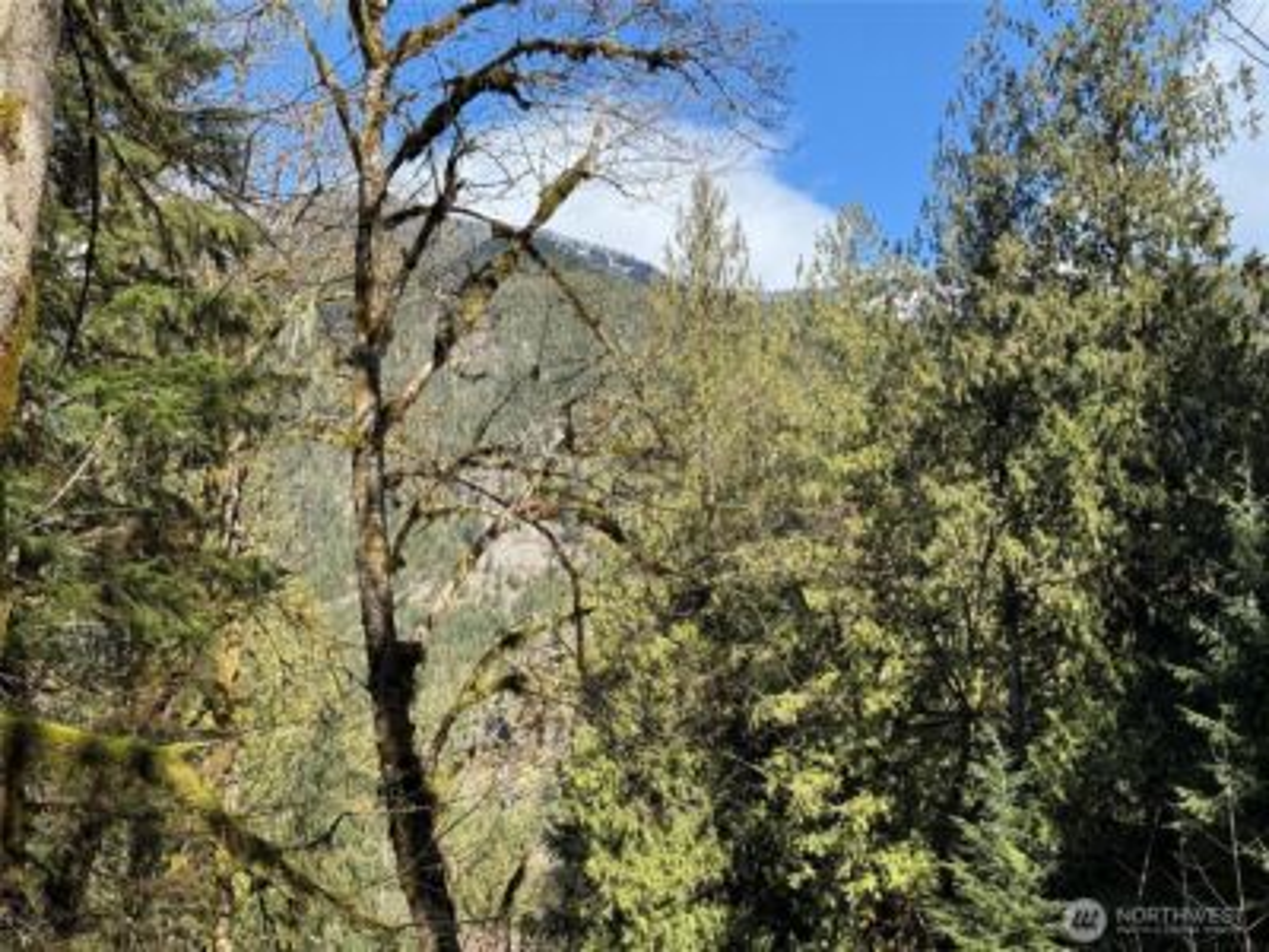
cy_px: 476
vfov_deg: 30.3
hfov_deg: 39.7
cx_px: 634
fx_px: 1760
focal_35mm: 48
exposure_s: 1/1931
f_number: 1.78
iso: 80
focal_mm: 6.76
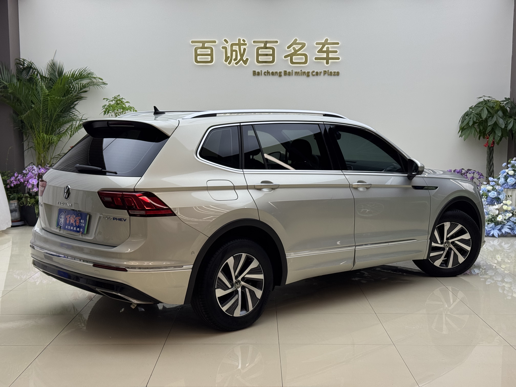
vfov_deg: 30.3
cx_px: 258
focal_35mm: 48
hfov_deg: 39.7
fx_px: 716
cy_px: 194
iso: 64
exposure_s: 1/383
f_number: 1.78
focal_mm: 6.76
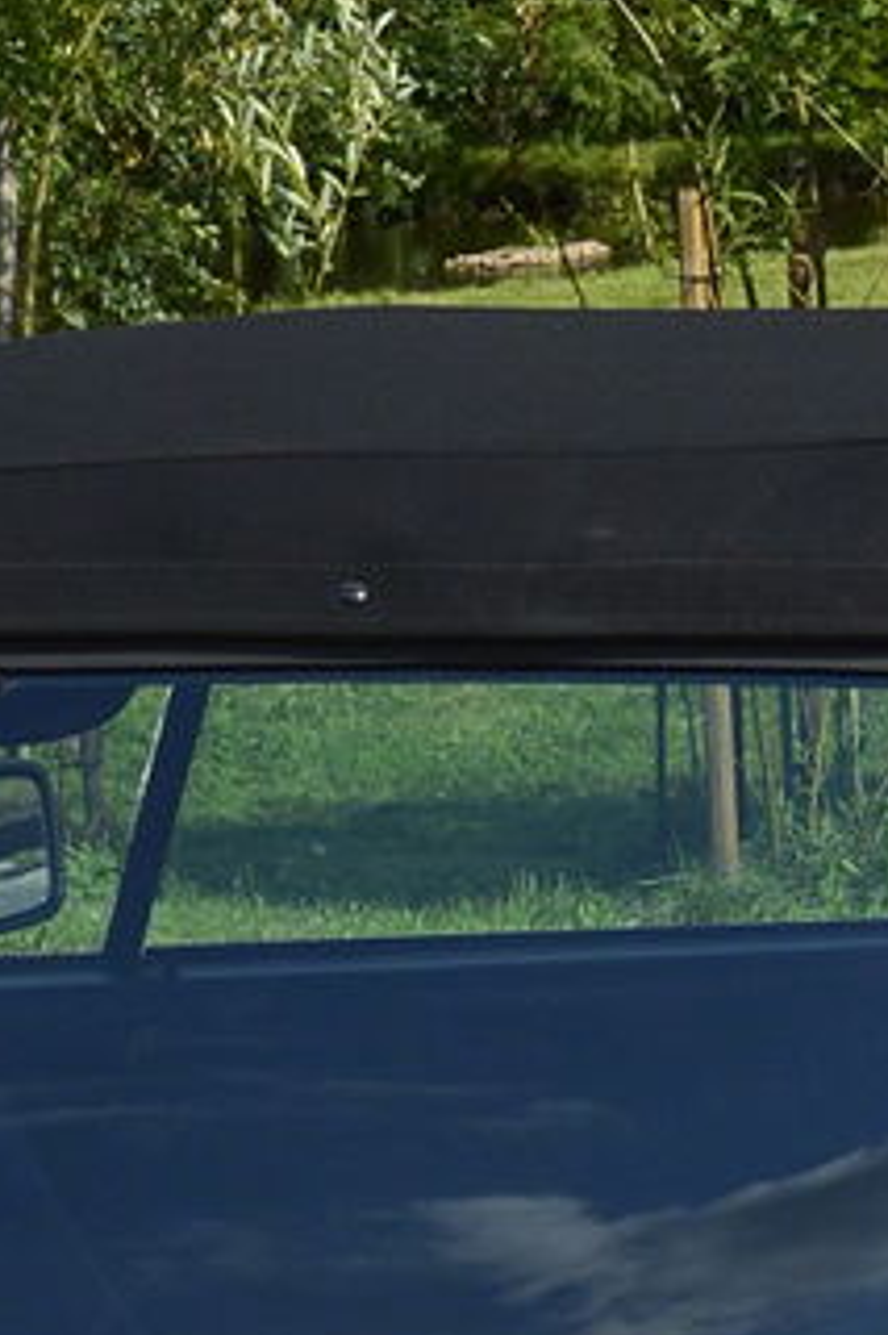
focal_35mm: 144
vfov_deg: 13.8
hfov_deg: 9.5
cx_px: 859
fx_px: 5333
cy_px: 1598
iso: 160
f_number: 5
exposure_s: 1/1250
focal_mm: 15.1
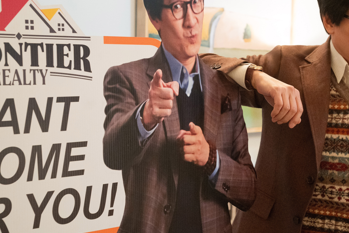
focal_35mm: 87
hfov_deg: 23.3
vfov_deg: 15.7
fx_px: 843
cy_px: 108
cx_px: 220
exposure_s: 1/250
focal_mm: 61
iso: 16000
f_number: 5
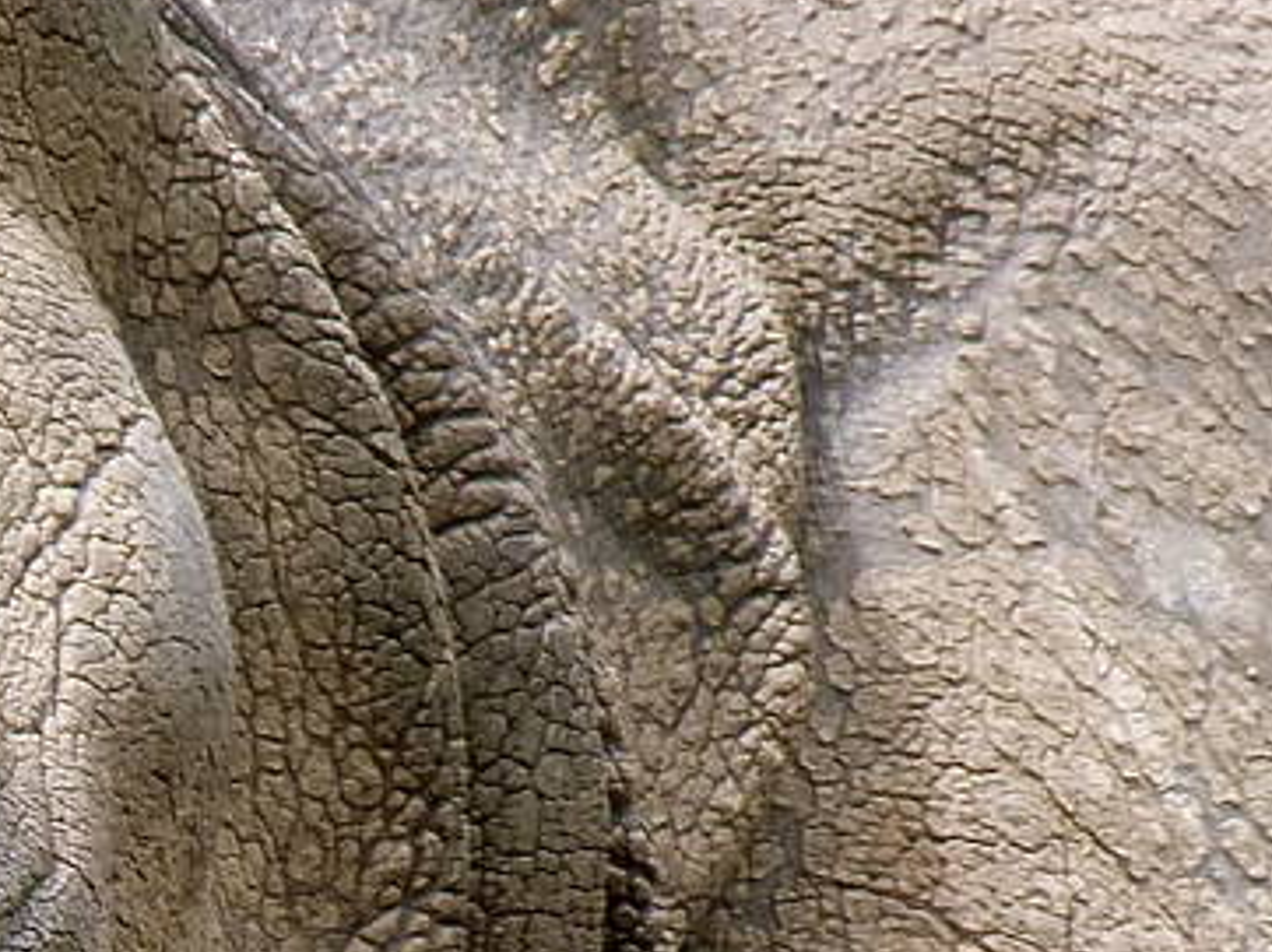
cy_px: 934
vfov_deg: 0.6
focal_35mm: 2641
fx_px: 96982
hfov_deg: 0.8
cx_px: 288
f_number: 5.2
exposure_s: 1/125
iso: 125
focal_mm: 107.5
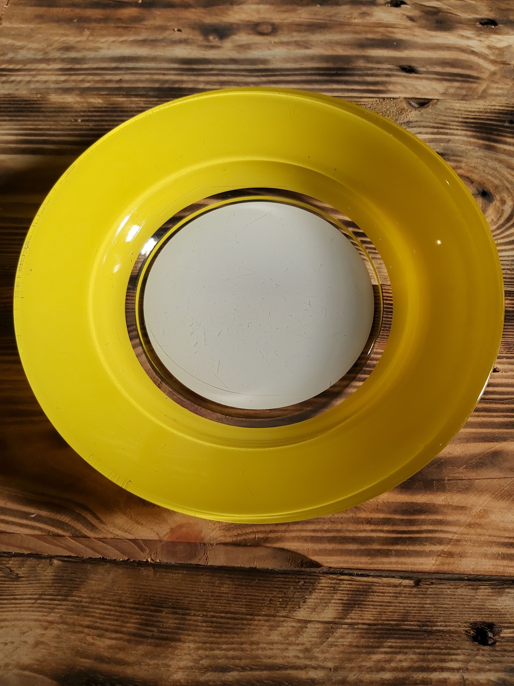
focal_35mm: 26
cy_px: 343
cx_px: 257
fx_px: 515
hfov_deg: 53.1
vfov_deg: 67.3
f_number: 1.7
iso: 64
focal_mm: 3.92
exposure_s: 1/784
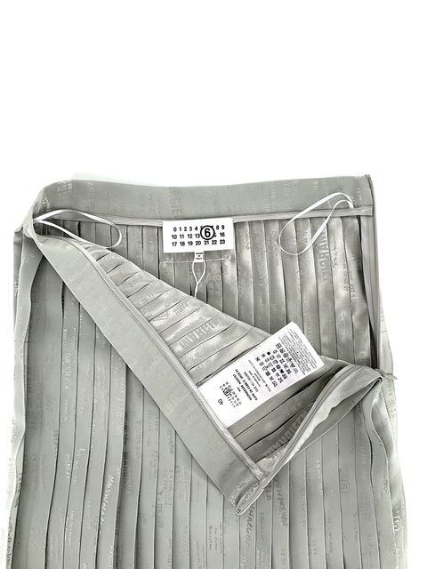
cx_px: 214
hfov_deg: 48.2
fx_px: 477
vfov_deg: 61.7
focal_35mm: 29
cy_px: 284
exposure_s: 1/120
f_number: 1.8
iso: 16
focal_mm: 3
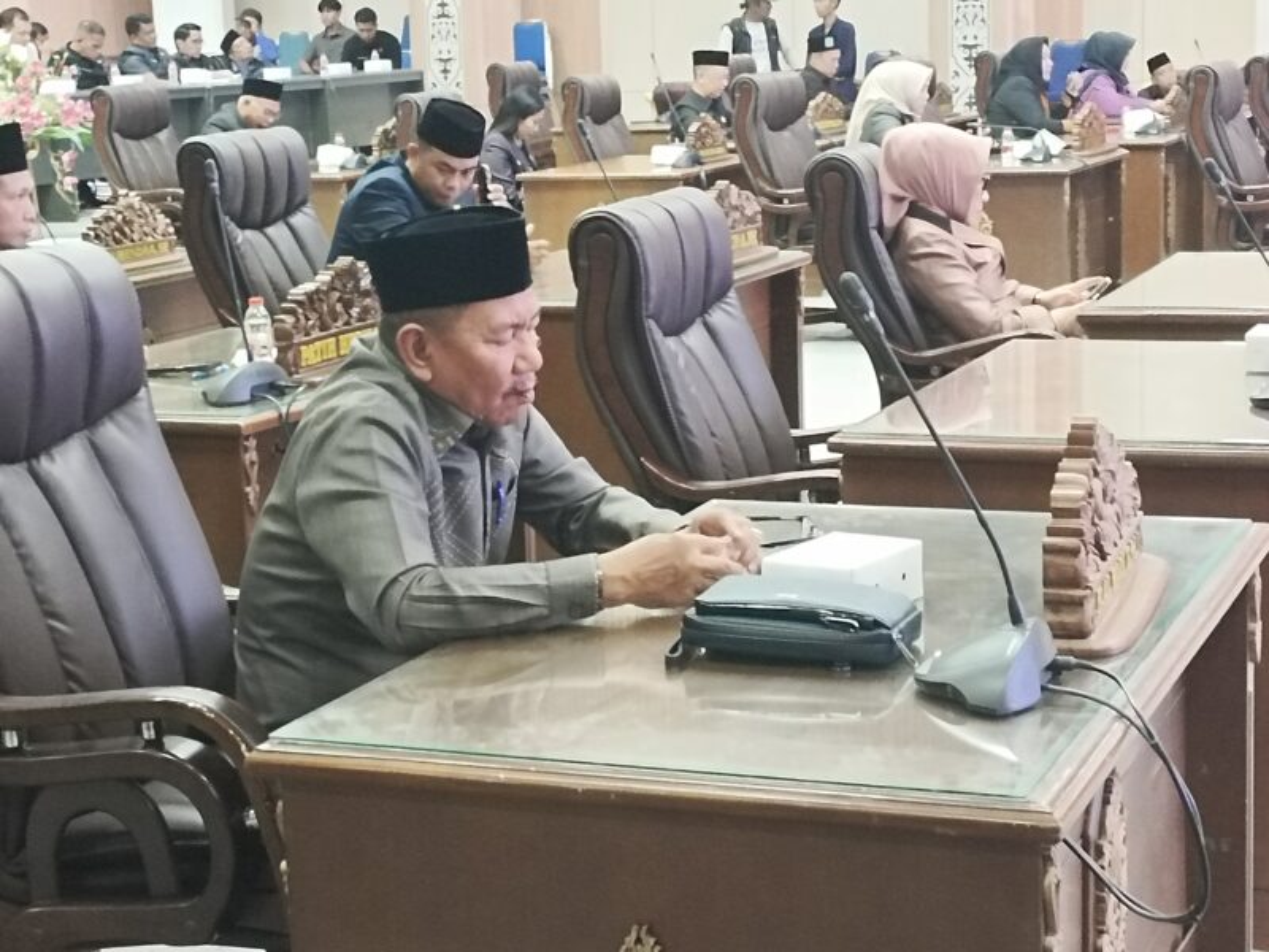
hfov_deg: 28.6
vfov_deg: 21.6
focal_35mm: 68
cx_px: 634
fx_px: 2493
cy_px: 476
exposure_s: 1/14.3
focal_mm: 4.74
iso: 2518
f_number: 1.79
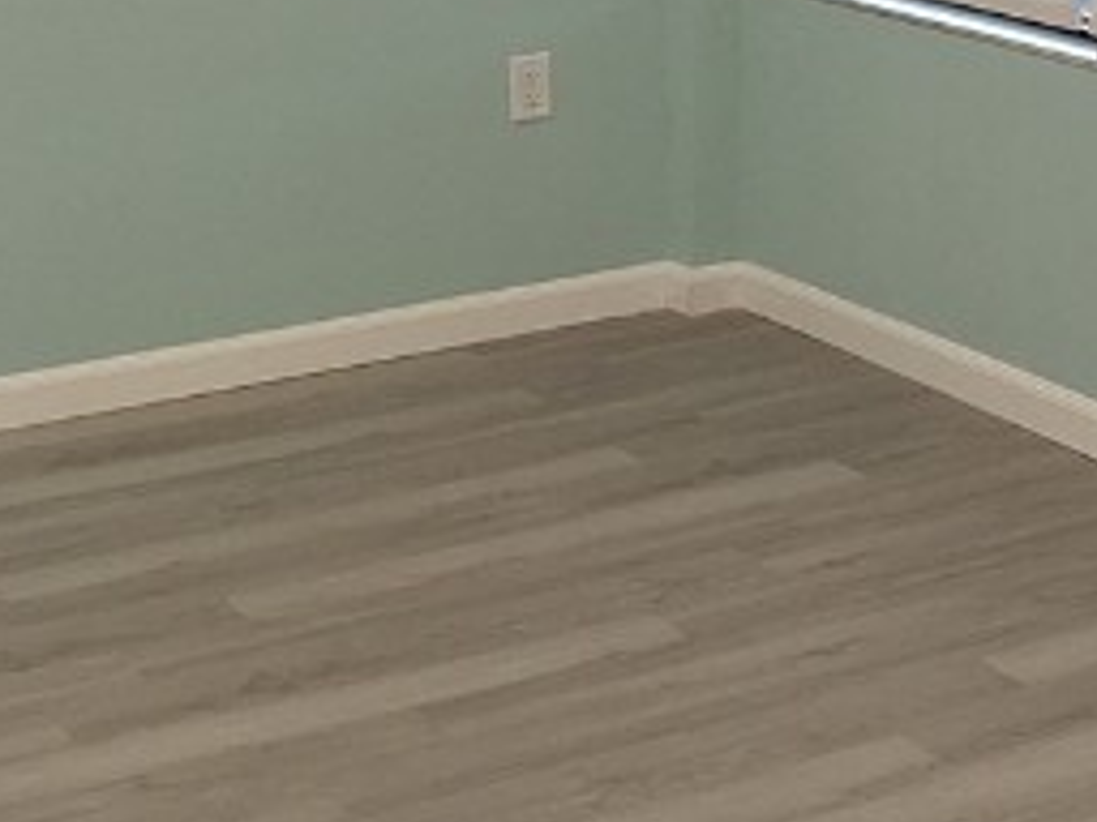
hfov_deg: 19.2
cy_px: -342
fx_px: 2916
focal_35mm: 92
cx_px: 1551
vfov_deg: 15.1
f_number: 1.8
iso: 25
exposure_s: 1/200
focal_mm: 5.54
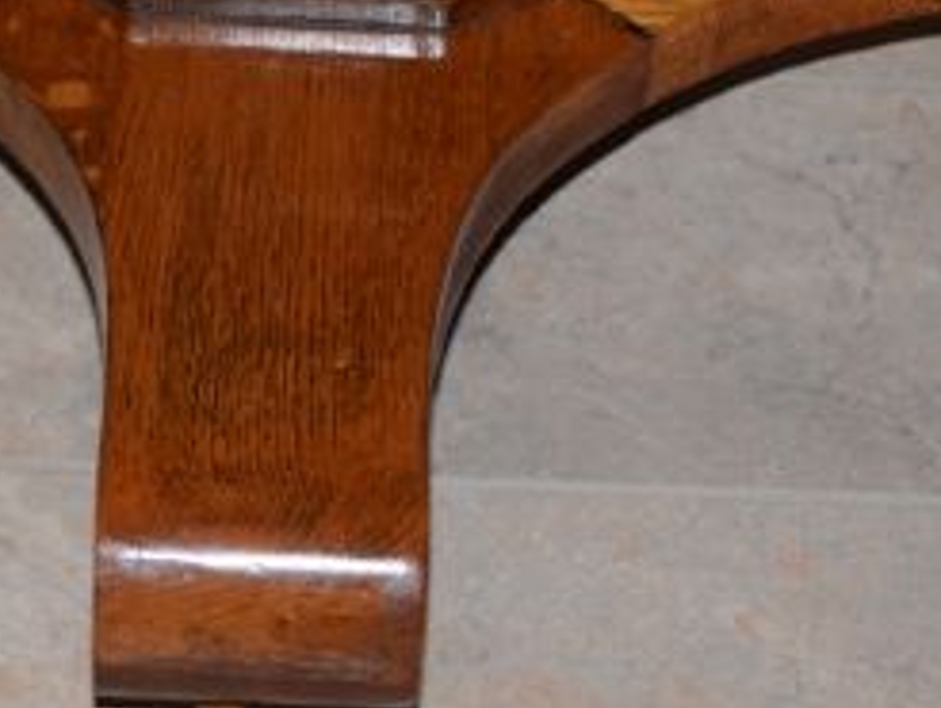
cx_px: 306
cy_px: 124
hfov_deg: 9.6
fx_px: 5612
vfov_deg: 7.2
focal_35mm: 206
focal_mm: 55
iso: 800
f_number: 5.6
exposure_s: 1/125
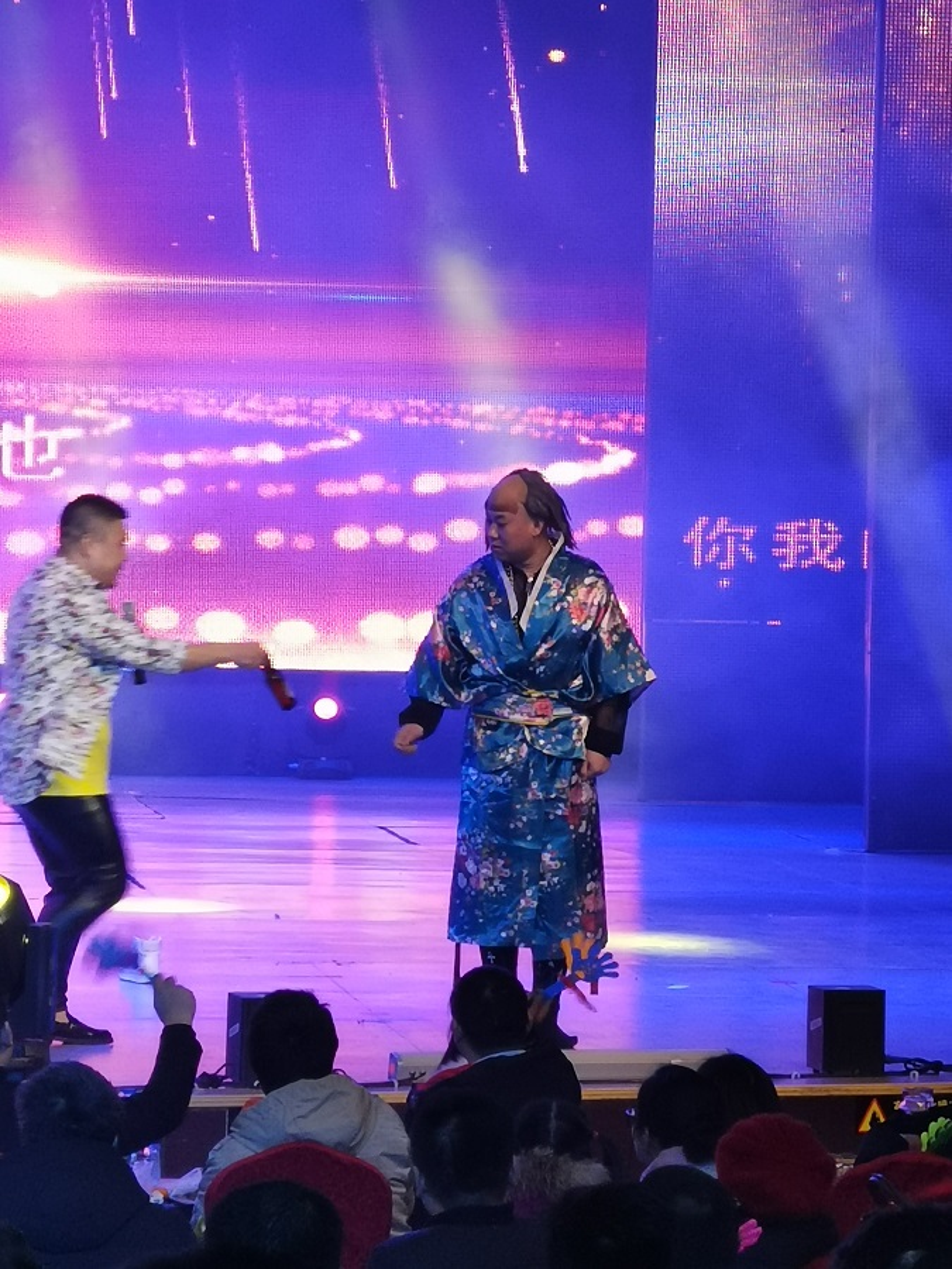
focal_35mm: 170
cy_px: 634
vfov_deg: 11.6
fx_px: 6234
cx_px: 476
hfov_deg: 8.7
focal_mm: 7.48
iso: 125
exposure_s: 1/50
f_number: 2.4
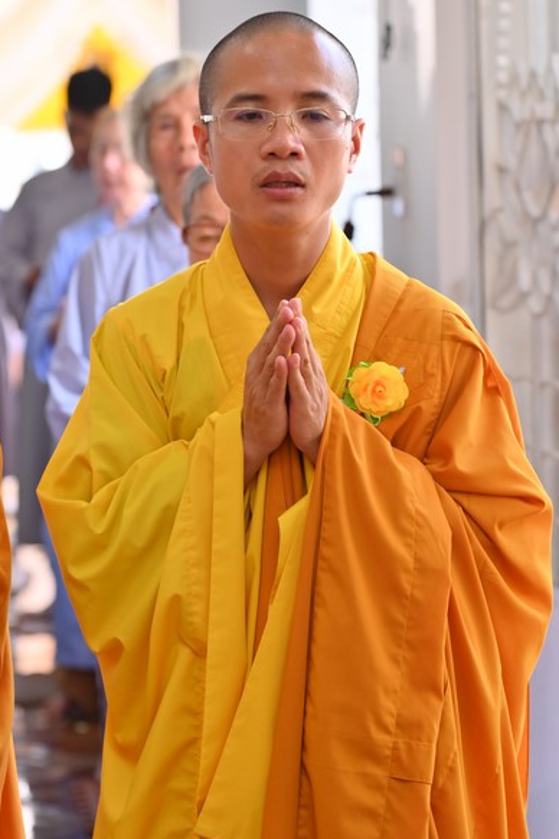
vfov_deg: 15.3
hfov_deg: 10.2
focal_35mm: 134
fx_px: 3121
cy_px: 414
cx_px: 250
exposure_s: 1/125
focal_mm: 120
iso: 400
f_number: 5
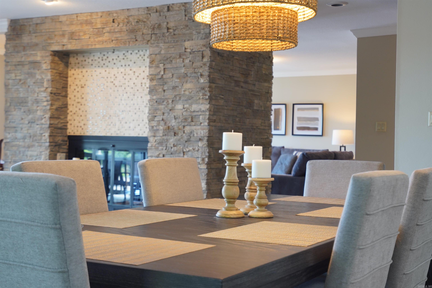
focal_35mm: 52
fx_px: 624
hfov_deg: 38.2
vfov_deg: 26.0
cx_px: 216
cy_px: 144
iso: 250
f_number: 4
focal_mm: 35
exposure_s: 1/20
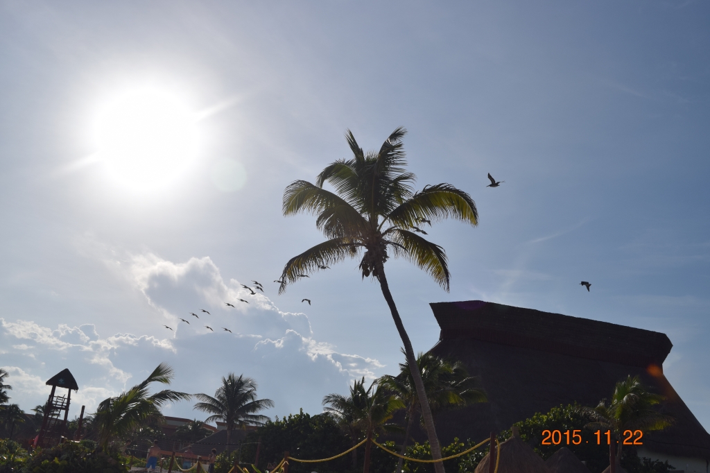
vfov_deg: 35.5
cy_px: 236
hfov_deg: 51.3
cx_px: 355
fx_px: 739
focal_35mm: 38
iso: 200
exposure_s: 1/3200
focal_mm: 25
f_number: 8
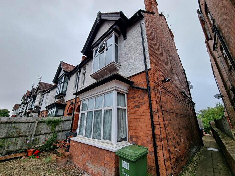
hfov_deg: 106.2
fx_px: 88
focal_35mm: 13
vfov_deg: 89.9
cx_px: 118
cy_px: 88
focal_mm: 2.2
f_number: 2.2
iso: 50
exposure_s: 1/394
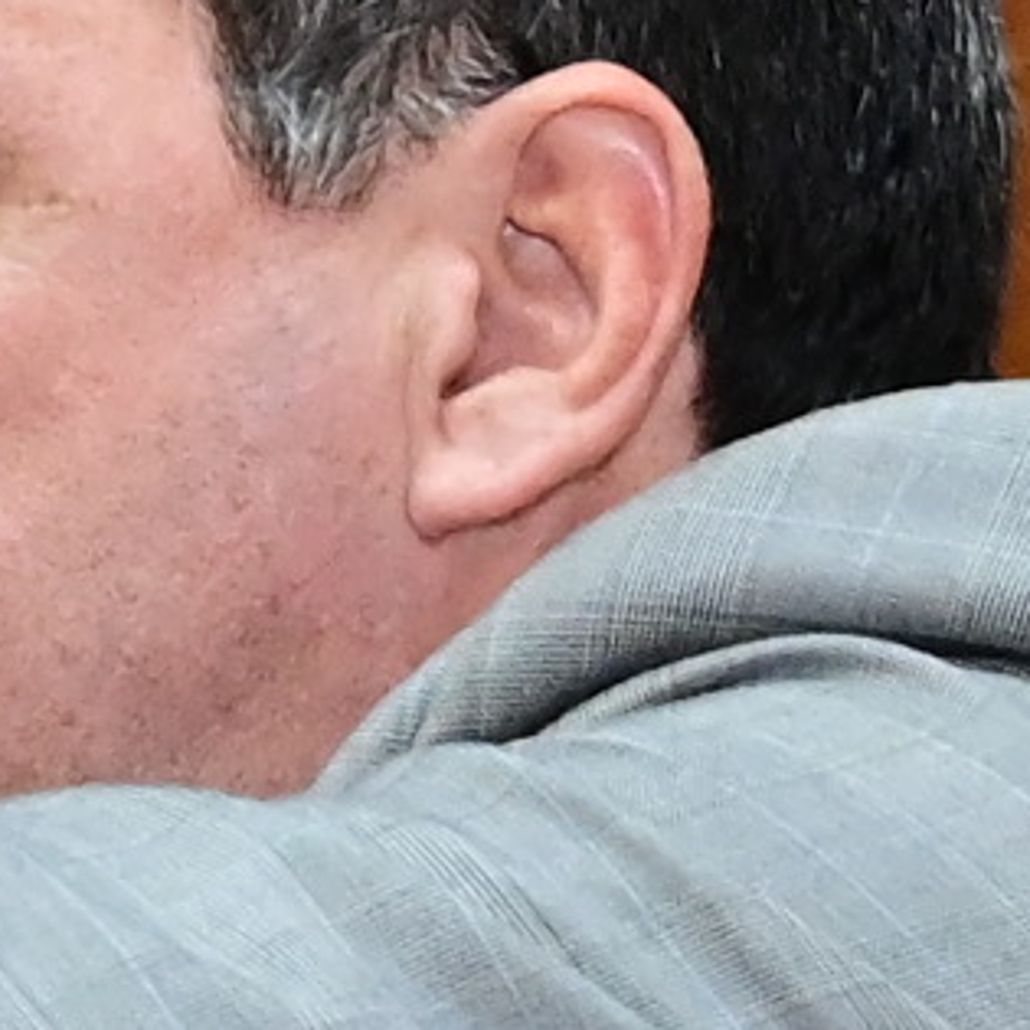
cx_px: -1982
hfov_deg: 3.1
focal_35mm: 548
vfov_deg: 3.2
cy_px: 1455
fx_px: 18448
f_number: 4.5
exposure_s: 1/125
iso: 4000
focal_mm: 46
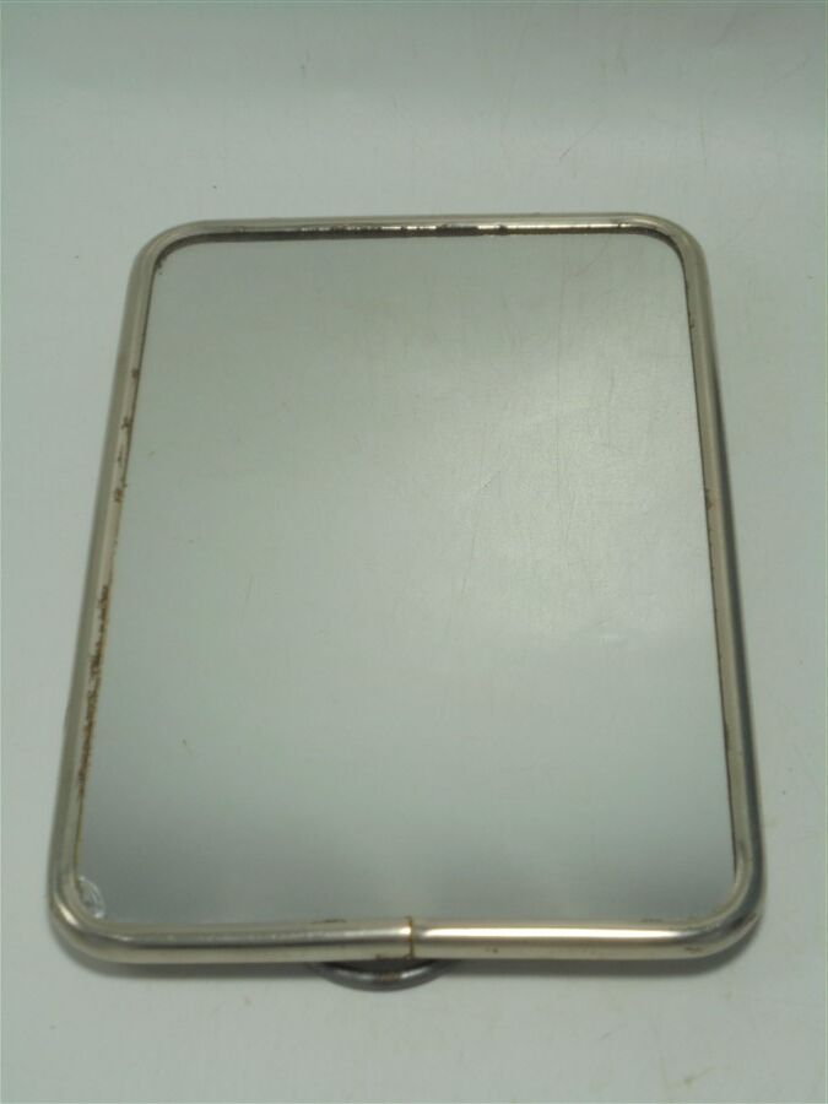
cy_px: 552
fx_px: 2041
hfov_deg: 22.9
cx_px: 414
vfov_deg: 30.3
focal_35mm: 64
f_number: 5.6
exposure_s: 1/60
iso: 100
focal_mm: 11.5
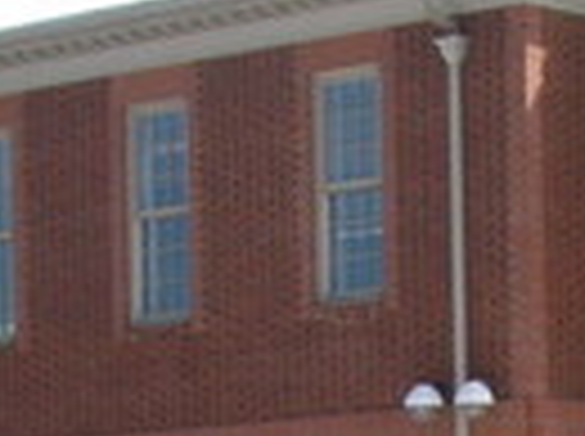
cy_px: 1032
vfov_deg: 6.8
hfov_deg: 9.6
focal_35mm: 205
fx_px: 3458
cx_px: 626
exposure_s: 1/270
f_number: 5.7
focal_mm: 6.4
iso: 64
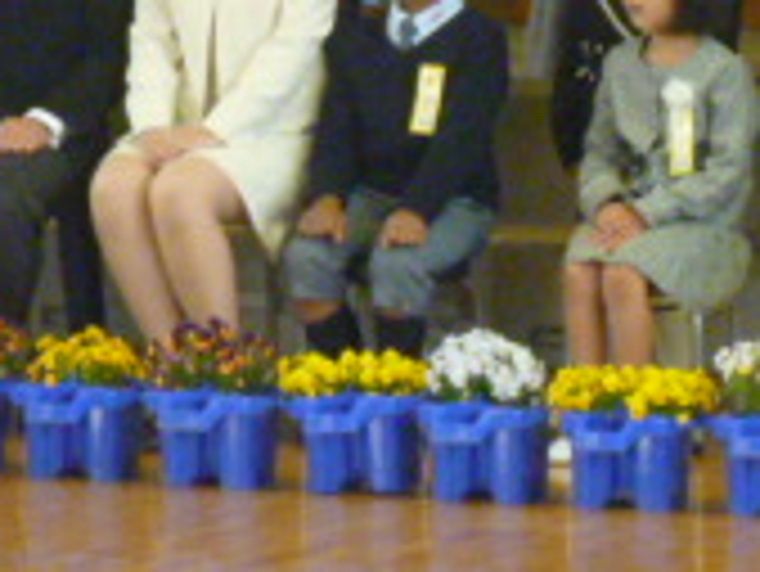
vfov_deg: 3.6
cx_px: 265
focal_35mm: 417
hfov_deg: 4.7
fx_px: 9162
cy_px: -360
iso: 800
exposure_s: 1/50
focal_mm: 19.5
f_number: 5.7
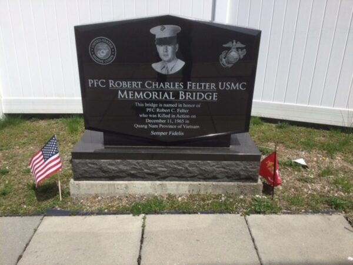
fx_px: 316
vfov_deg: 45.4
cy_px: 132
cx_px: 176
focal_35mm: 31
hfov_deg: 58.4
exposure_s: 1/1664
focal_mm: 3.3
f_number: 2.4
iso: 25
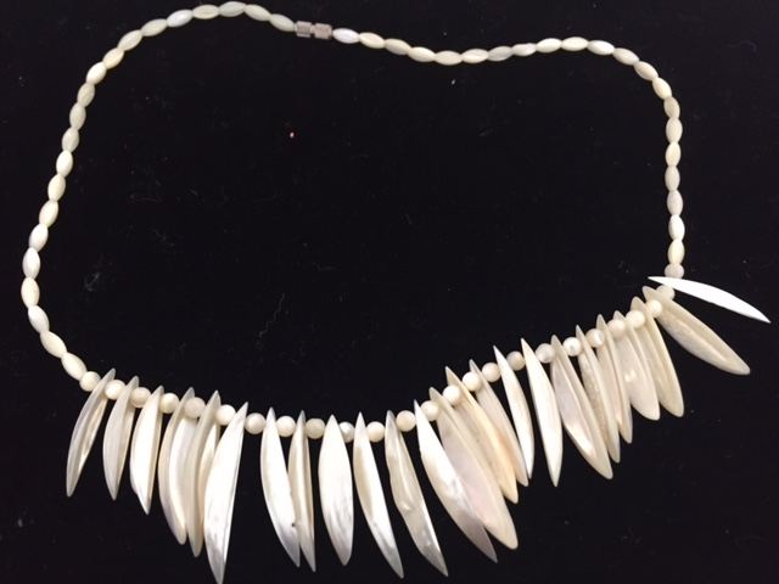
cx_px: 390
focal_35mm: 29
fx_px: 653
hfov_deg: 61.7
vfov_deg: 48.2
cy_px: 292
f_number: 2.2
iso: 250
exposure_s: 1/33
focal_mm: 4.15
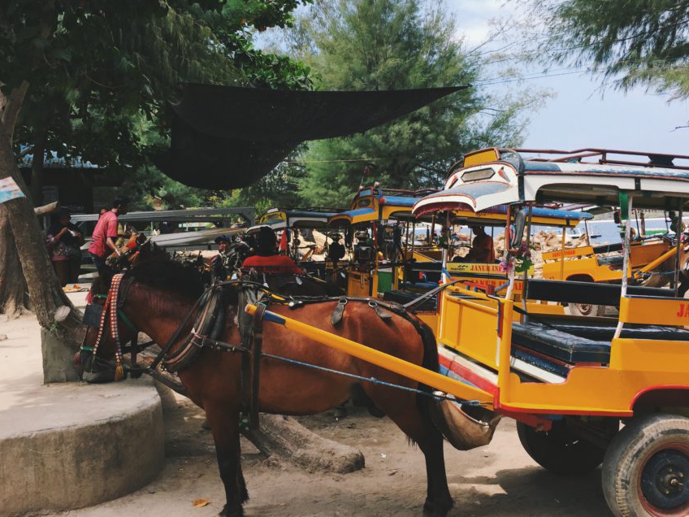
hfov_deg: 52.6
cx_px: 340
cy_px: 230
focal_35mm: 35
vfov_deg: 40.6
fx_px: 697
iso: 32
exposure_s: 1/1099
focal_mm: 4.15
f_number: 2.2
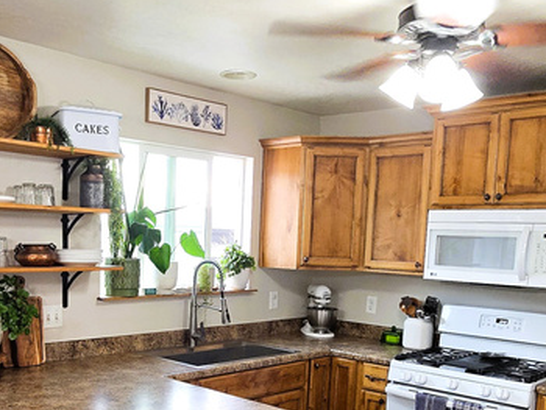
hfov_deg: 48.6
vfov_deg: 36.7
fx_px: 600
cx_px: 212
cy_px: 316
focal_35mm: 38
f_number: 2.2
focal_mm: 2.2
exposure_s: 1/60
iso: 200
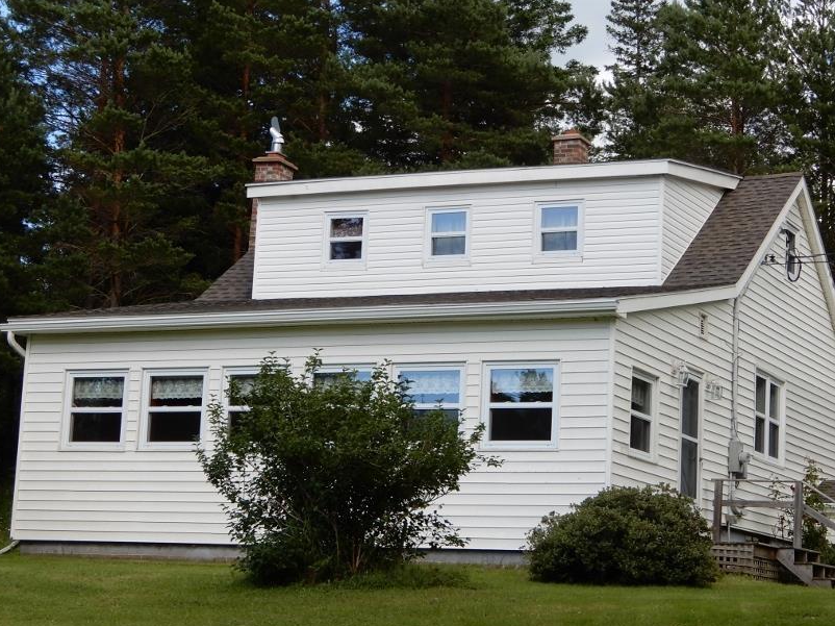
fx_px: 2002
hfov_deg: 23.6
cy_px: 315
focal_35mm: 83
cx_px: 453
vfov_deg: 17.8
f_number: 4.5
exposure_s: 1/250
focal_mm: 11.6
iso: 80
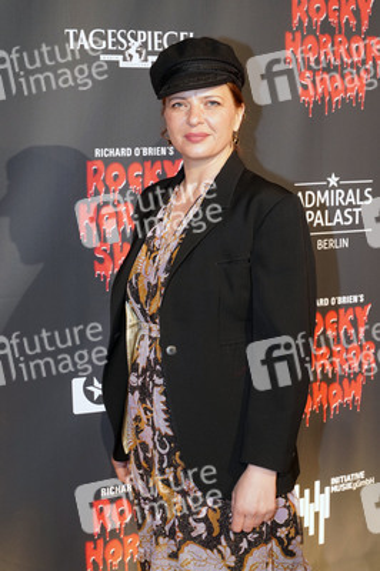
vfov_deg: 33.4
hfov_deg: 22.6
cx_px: 190
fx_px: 952
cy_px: 286
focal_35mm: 60
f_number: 7.1
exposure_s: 1/80
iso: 1600
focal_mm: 60
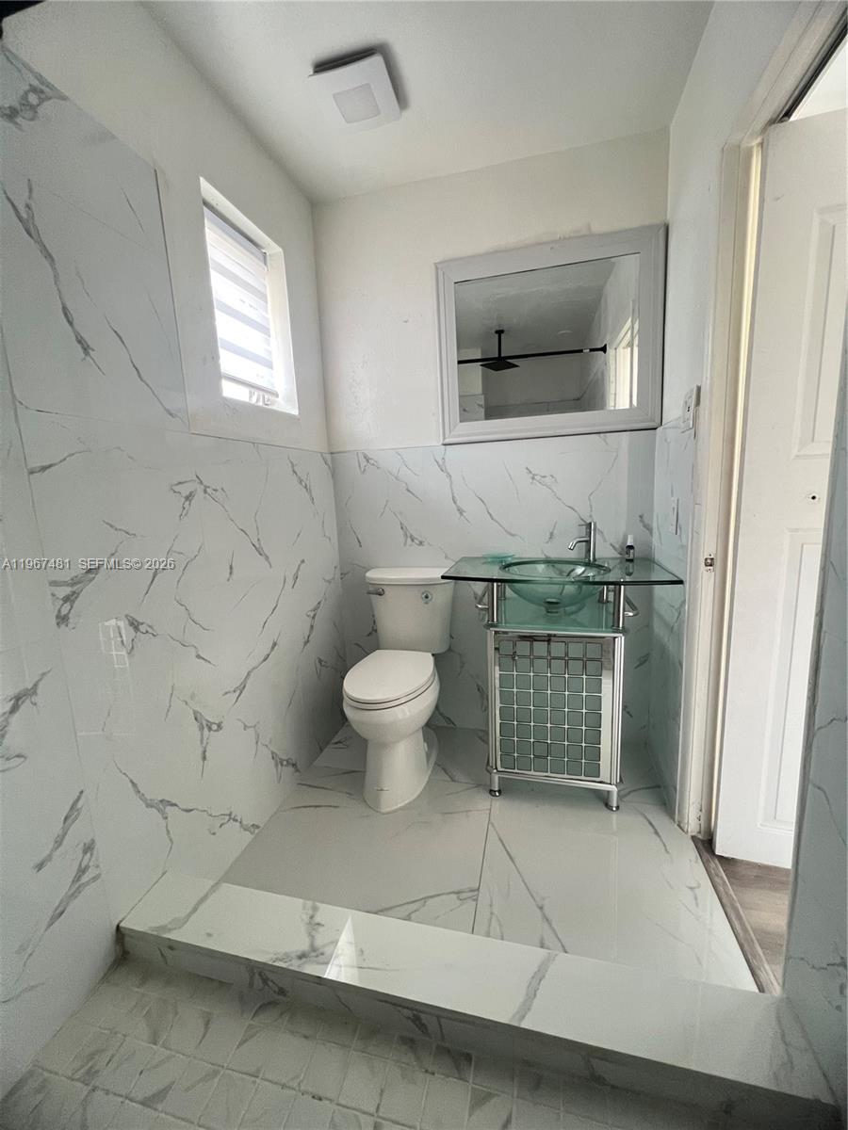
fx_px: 425
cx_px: 424
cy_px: 565
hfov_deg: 89.9
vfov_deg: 106.2
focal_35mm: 13
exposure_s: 1/60
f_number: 1.8
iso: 400
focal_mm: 1.57
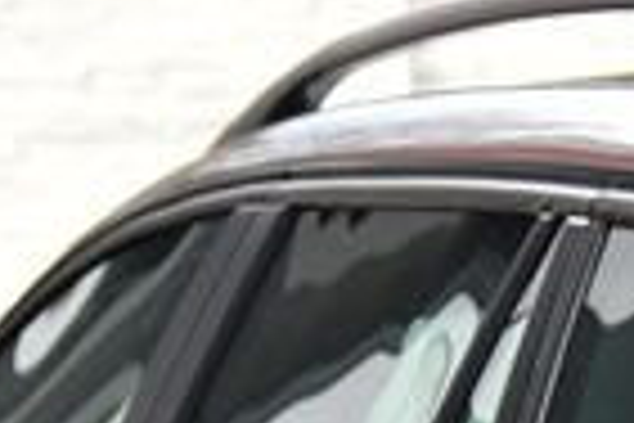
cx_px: 1596
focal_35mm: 421
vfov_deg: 3.2
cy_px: 1359
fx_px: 7414
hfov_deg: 4.8
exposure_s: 1/160
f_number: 6.3
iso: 500
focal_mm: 58
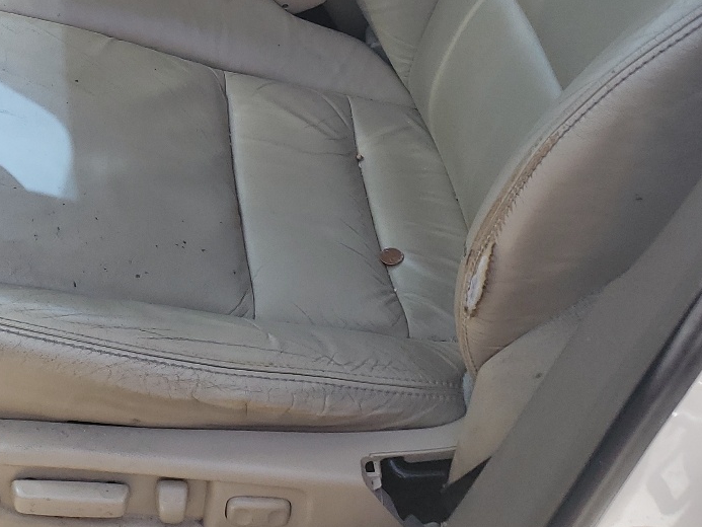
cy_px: -28
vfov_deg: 23.2
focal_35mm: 60
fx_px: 1217
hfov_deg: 30.4
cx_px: 42
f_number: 1.5
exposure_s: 1/588
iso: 50
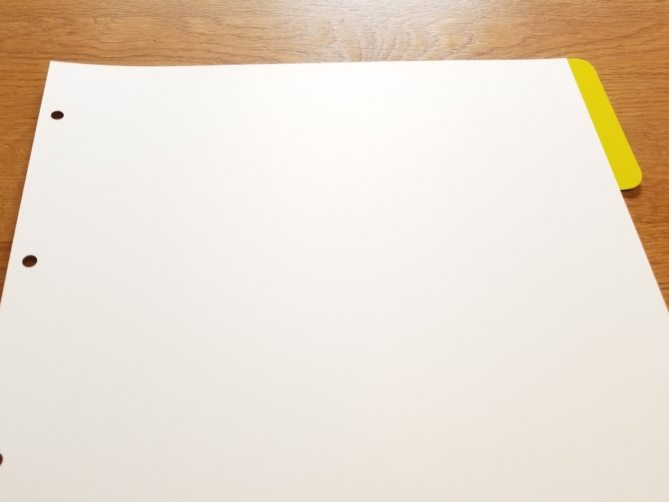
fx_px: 502
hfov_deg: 67.3
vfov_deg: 53.1
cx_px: 334
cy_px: 251
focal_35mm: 26
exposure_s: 1/60
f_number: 1.7
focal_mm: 4.25
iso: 100
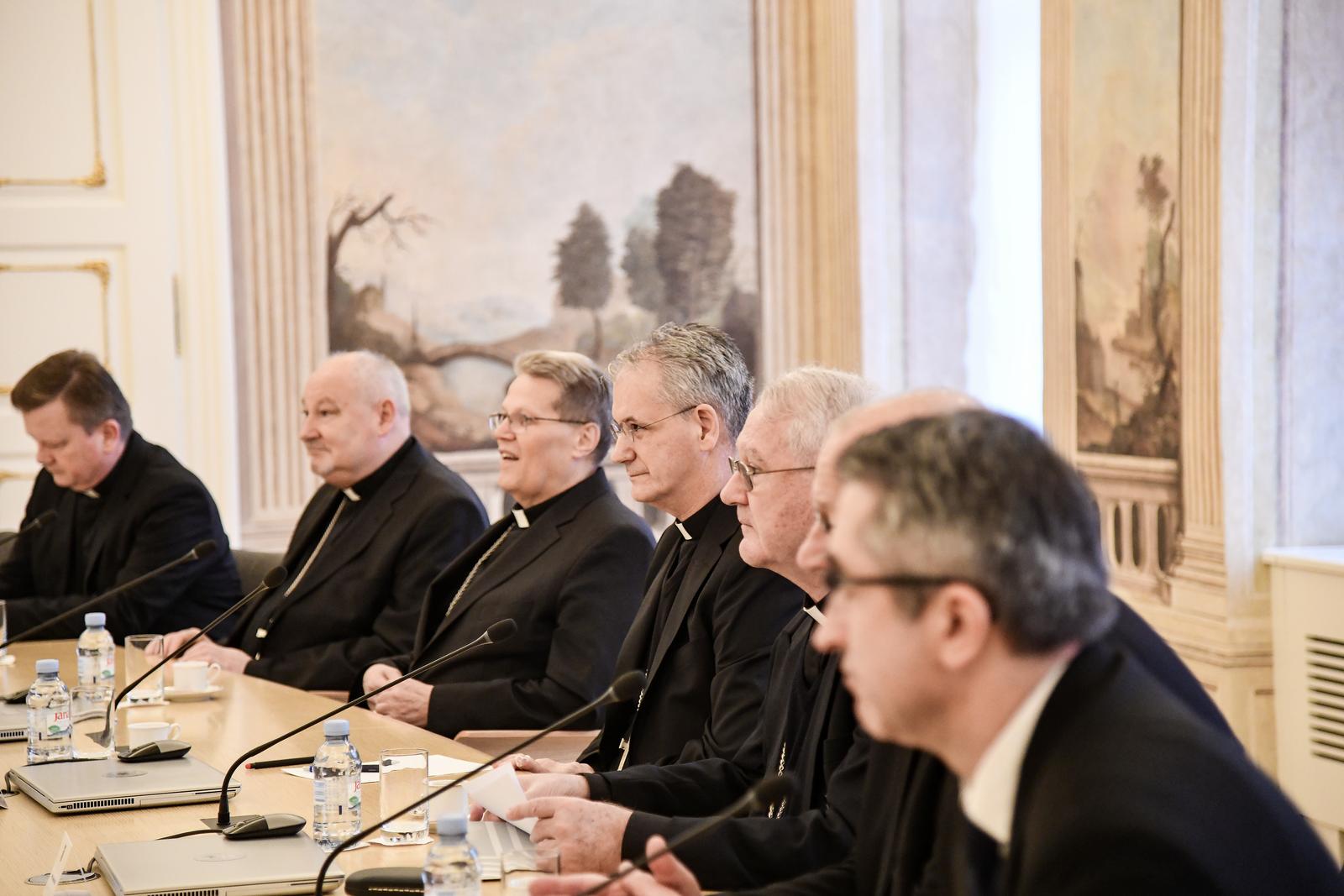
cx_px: 672
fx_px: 3547
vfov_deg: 14.4
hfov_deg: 21.5
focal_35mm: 95
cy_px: 448
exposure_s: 1/200
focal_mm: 95
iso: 2500
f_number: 4
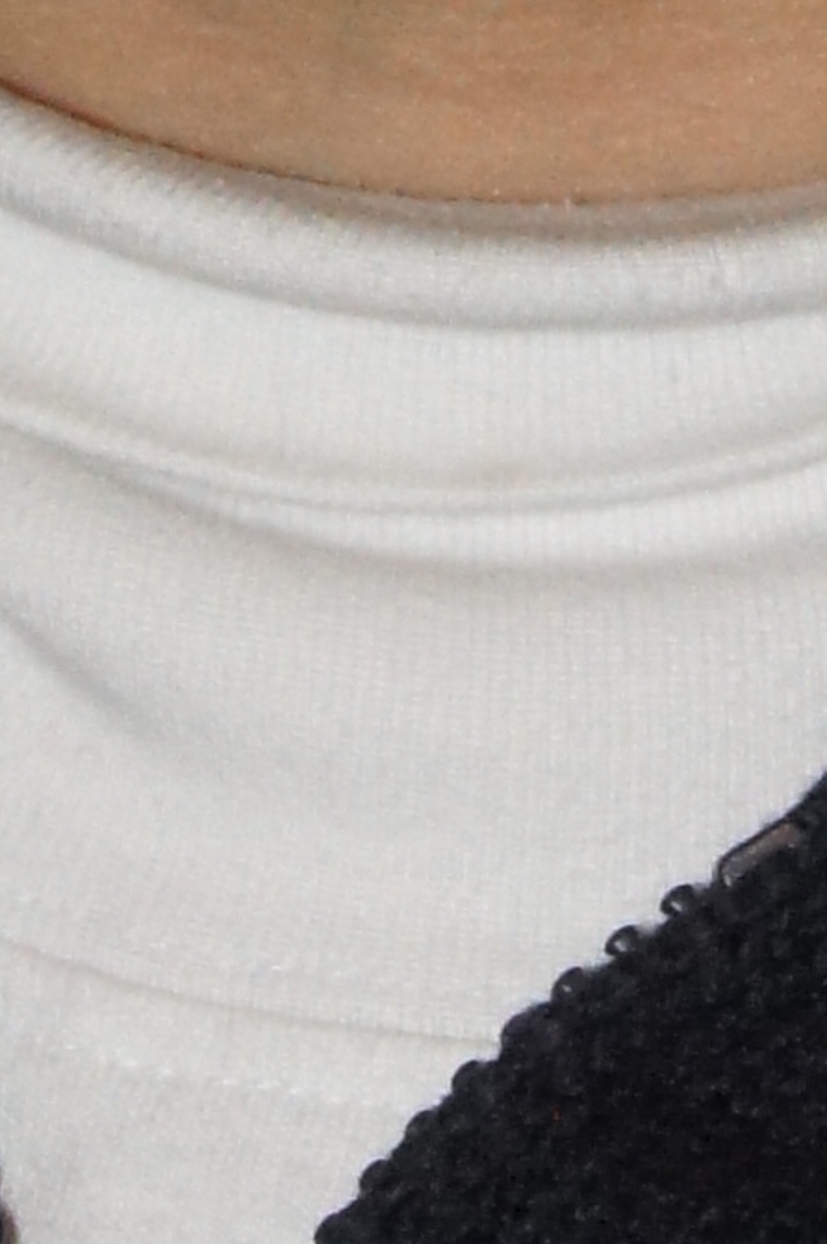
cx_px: 56
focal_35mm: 359
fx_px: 12410
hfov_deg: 3.8
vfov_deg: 5.7
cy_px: -428
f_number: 8
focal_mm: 35
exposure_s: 1/60
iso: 800
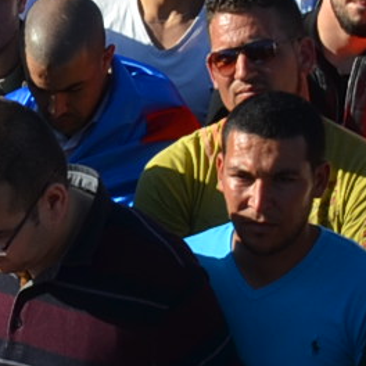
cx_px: 524
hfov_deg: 8.0
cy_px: -376
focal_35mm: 214
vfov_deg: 7.8
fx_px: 2560
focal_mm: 18
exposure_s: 1/250
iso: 110
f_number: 8
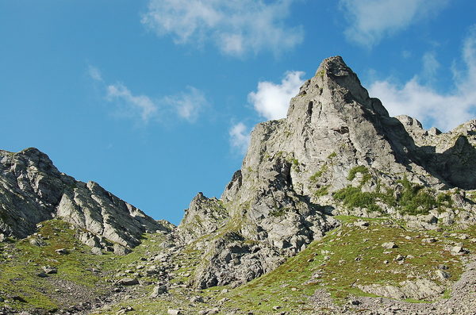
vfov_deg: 31.7
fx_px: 554
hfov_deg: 46.5
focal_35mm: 42
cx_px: 238
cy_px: 158
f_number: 10
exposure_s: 1/250
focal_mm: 28
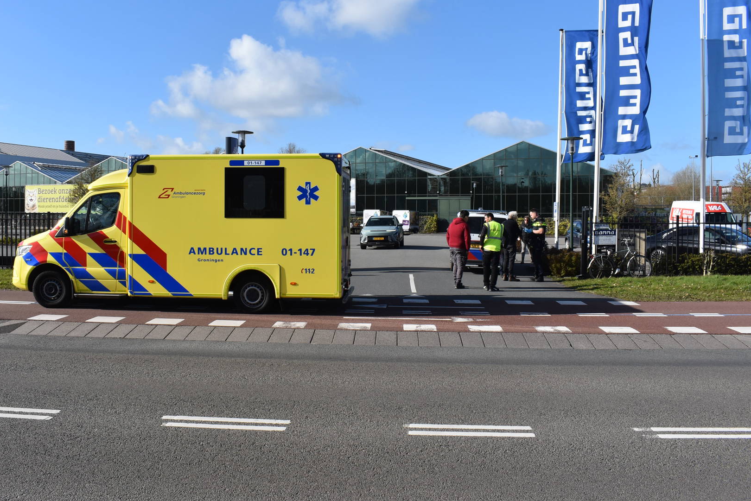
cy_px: 215
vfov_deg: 41.0
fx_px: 668
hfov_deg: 58.5
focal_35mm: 32
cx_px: 330
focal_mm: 18
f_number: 10
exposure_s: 1/400
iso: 200
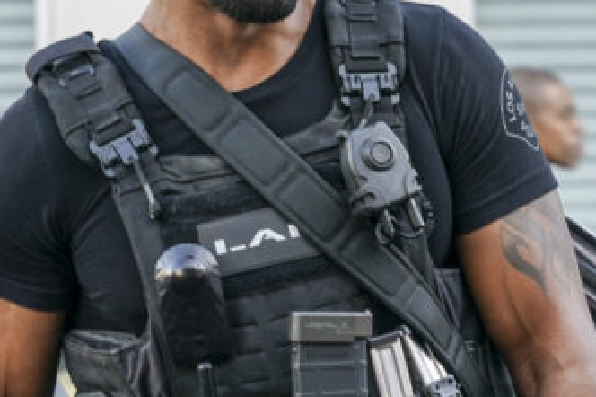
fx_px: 5262
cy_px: 292
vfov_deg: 4.3
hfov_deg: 6.5
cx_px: 339
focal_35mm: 318
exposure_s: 1/160
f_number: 6.3
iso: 800
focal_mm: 103
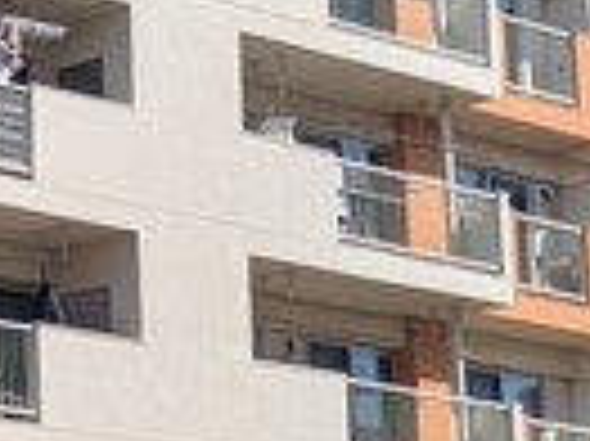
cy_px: 122
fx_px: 3099
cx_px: -182
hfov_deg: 10.6
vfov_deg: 8.1
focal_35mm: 182
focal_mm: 5.43
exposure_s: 1/3745
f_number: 1.89
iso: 49
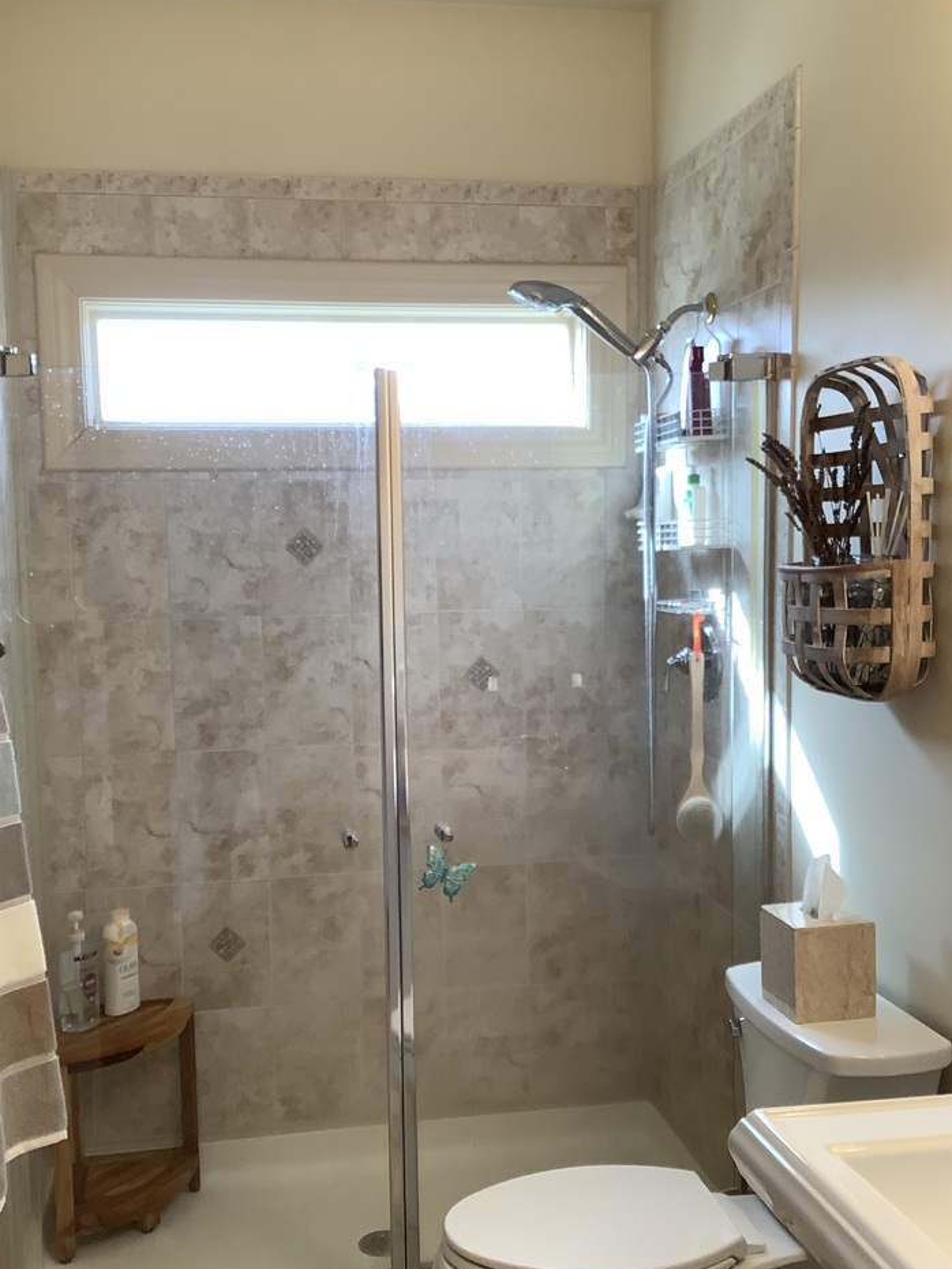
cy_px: 684
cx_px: 465
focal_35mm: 36
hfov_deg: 39.7
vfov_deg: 51.3
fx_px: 1319
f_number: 2.4
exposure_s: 1/50
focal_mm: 3.3
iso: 80
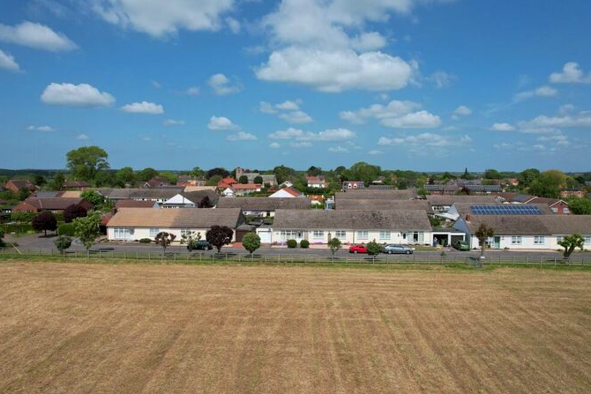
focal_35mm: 23
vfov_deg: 55.1
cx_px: 298
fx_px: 378
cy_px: 195
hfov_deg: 76.1
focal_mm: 8.38
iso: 110
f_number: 2.8
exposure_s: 1/2500
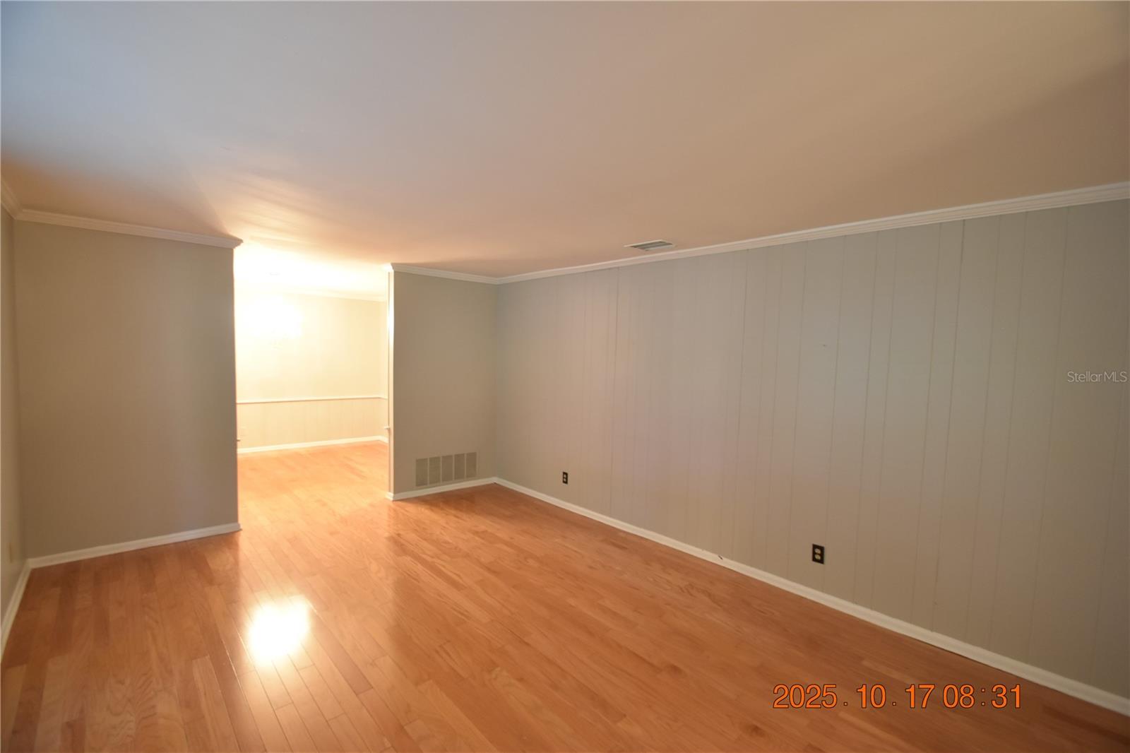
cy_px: 376
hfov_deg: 100.4
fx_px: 471
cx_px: 565
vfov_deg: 77.3
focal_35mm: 15
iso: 800
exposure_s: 1/8
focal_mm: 10
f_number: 3.5
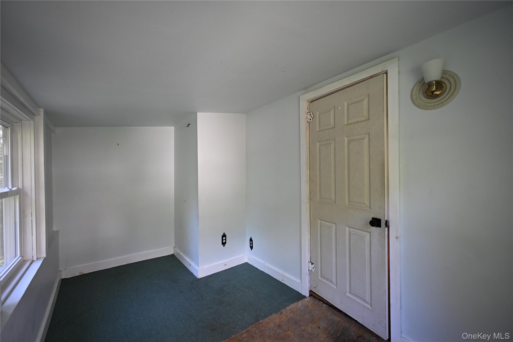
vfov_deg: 81.2
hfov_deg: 104.3
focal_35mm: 14
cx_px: 256
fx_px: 199
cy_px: 171
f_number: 2.8
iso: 500
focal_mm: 14
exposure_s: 1/160
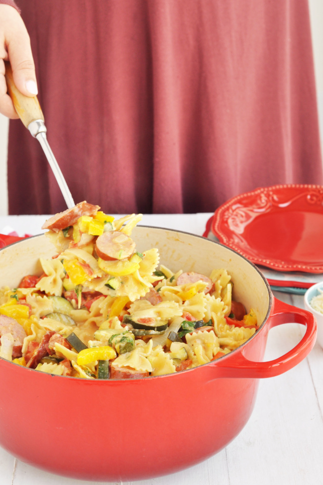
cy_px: 243
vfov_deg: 25.7
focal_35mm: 79
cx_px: 164
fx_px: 1064
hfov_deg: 17.3
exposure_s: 1/60
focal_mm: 50
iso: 320
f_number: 5.6
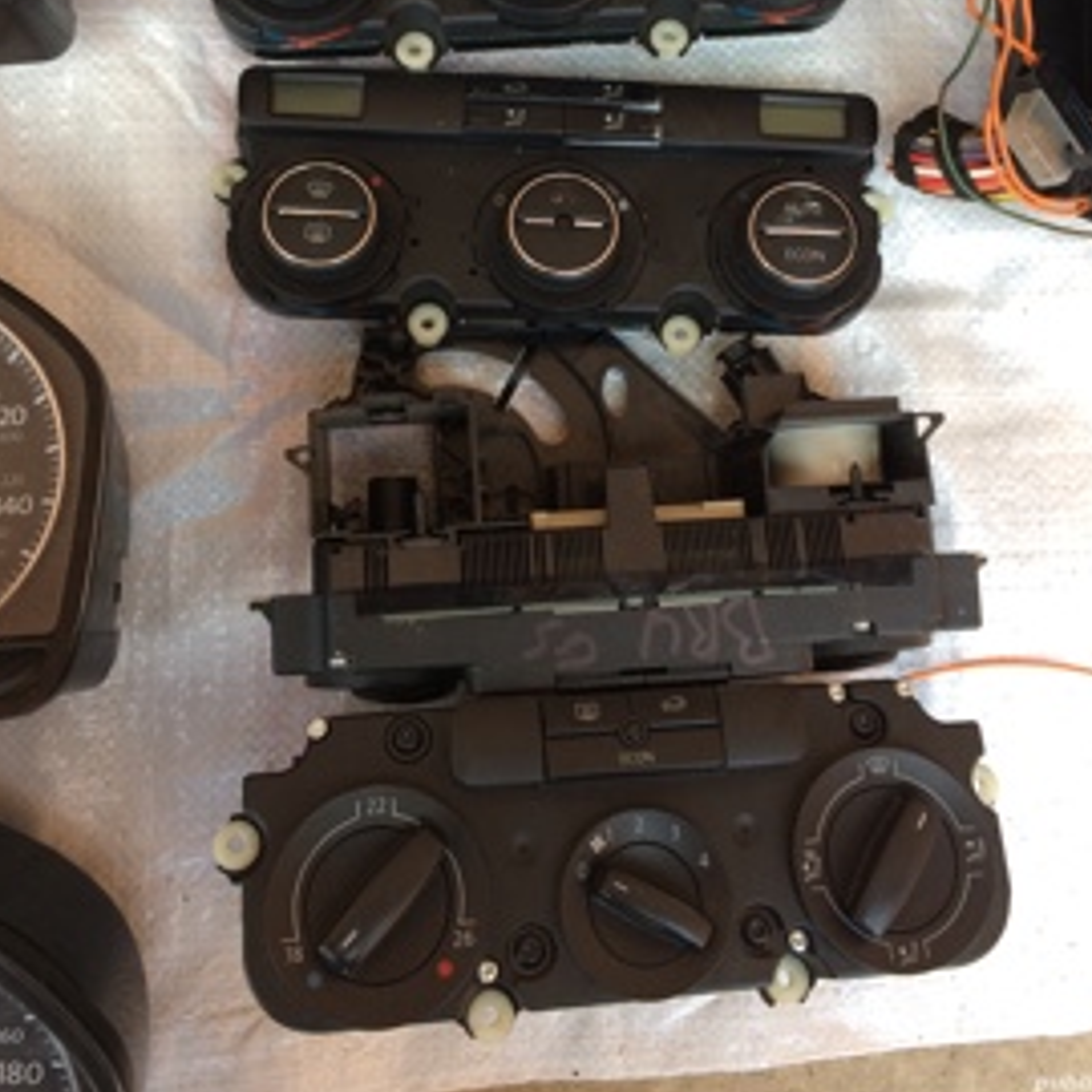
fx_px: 1356
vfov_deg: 42.7
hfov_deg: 43.9
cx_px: 554
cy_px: 291
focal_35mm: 38
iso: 40
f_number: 2.2
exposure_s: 1/100
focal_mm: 4.15
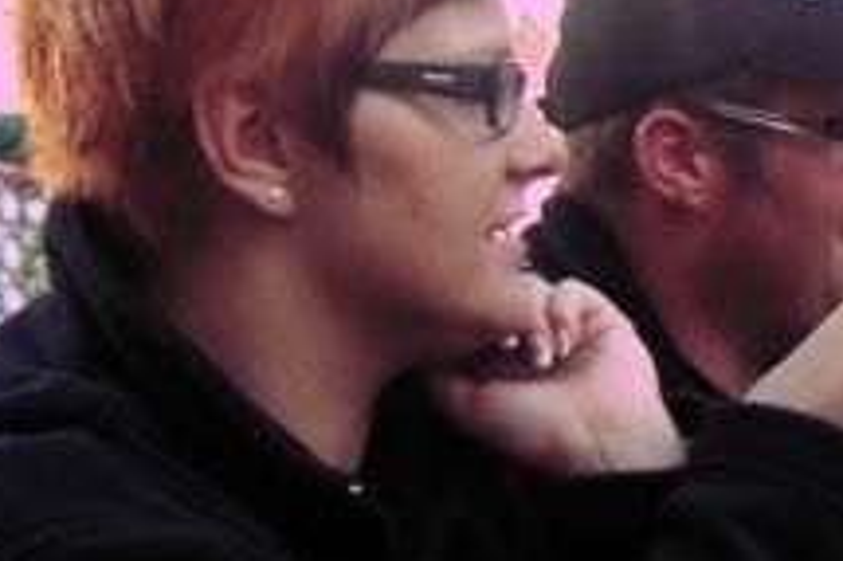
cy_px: 459
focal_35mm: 116
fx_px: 2714
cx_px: 710
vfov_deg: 11.7
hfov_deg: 17.5
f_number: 2.9
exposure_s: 1/45
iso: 64
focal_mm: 5.3
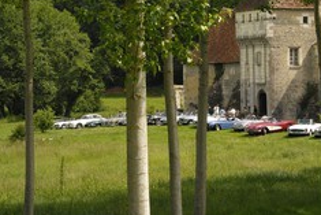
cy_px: 96
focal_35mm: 161
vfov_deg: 8.5
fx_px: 1436
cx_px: 274
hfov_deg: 12.7
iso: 100
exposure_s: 1/100
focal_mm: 60
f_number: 9.5
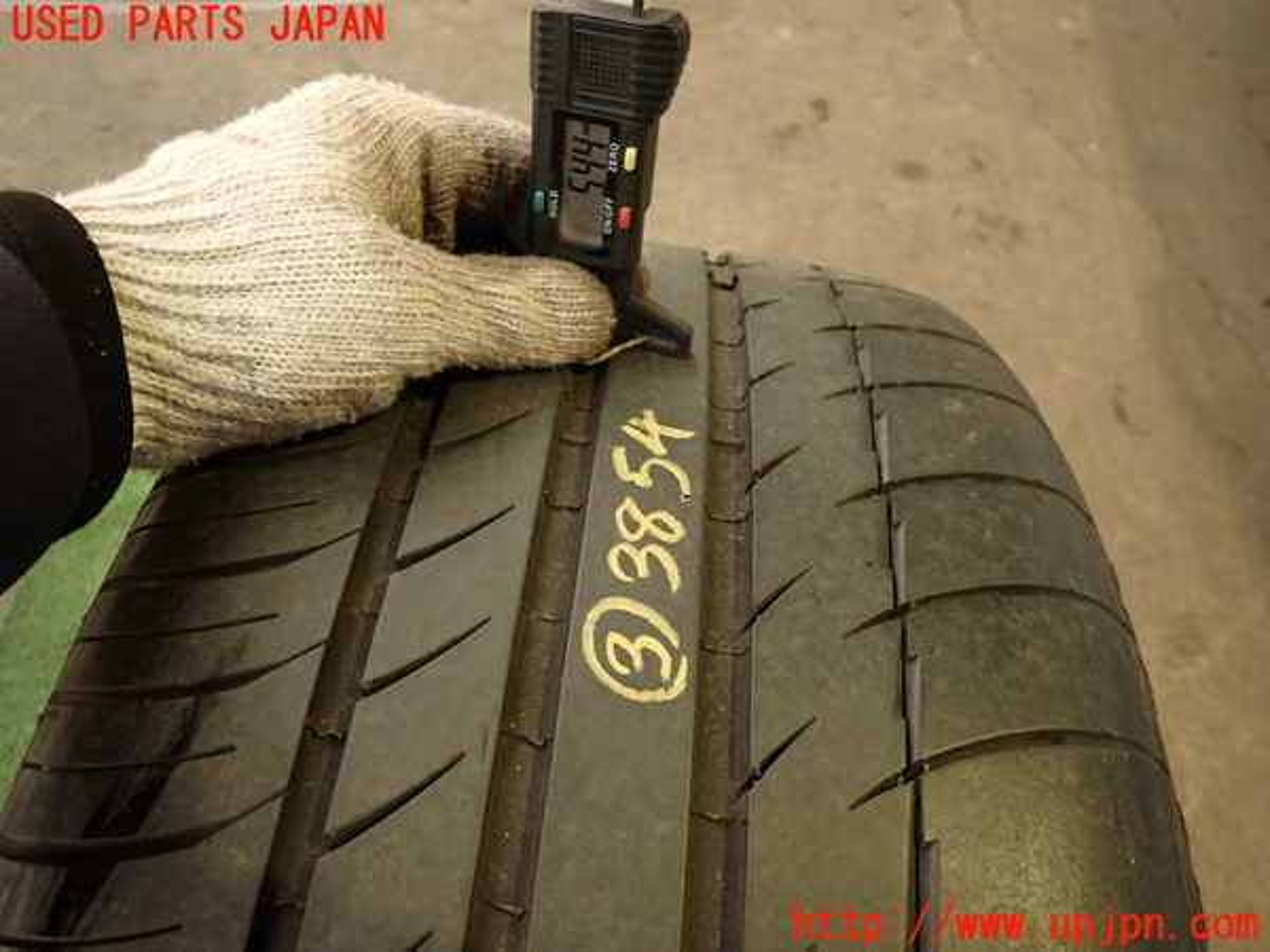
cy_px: 476
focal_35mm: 25
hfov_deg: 69.4
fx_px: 917
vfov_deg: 54.9
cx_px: 635
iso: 200
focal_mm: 4.5
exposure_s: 1/30
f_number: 2
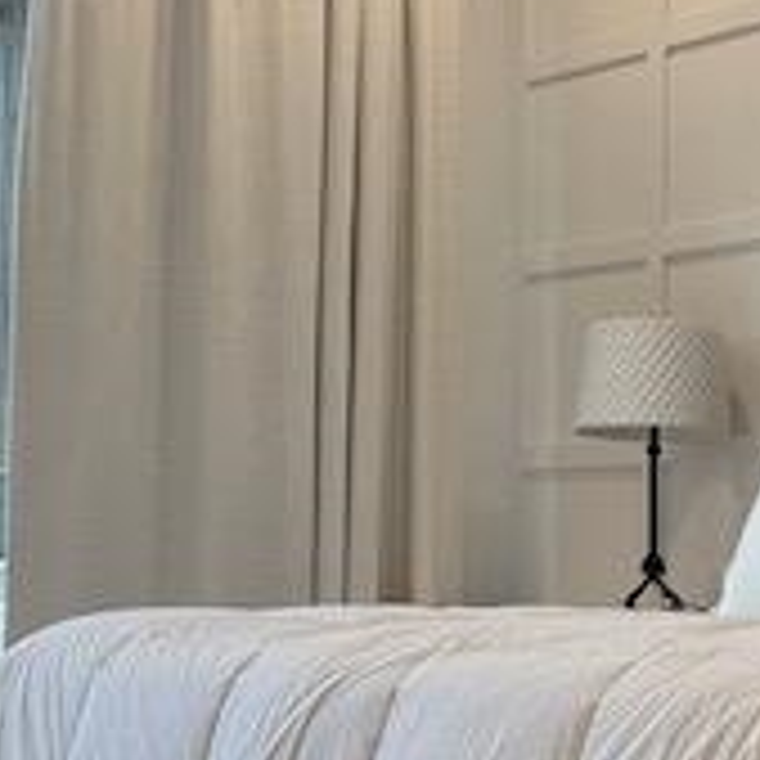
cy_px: 405
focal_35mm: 87
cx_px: 643
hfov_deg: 19.7
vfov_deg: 19.9
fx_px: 2161
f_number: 1.5
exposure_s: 1/120
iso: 64
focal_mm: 5.7
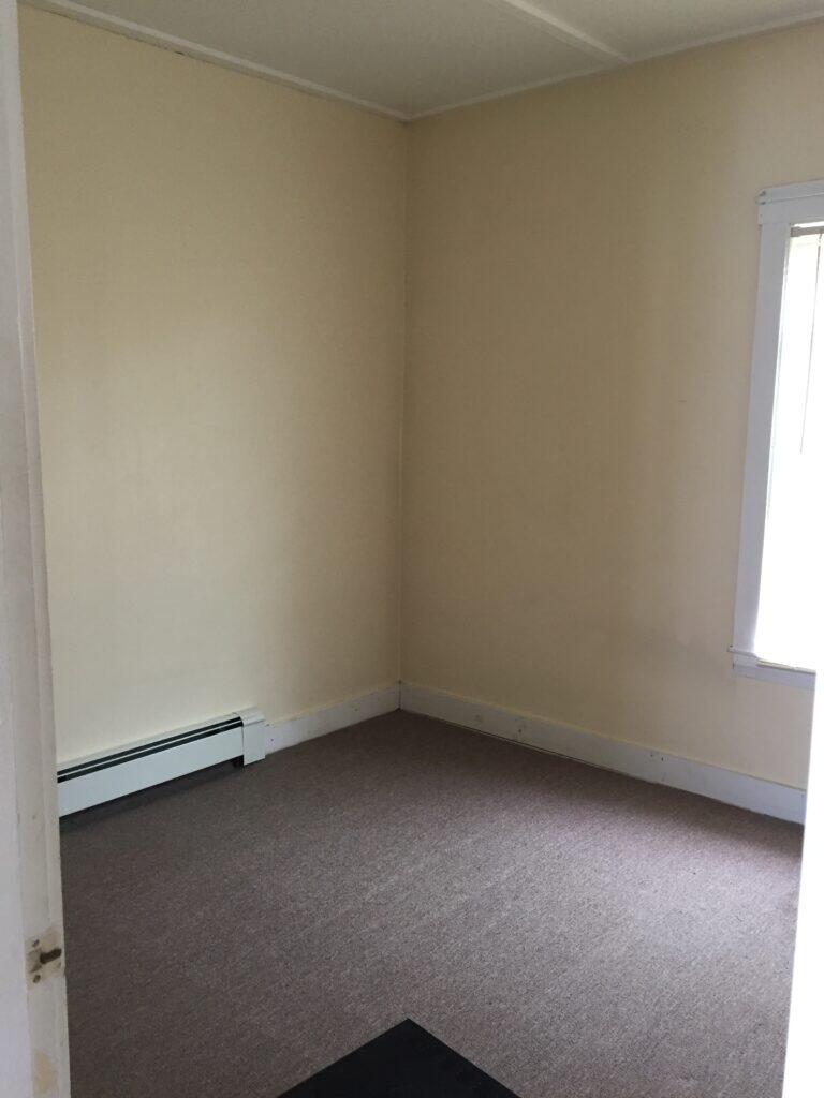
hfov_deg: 48.2
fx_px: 920
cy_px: 549
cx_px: 412
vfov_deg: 61.7
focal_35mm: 29
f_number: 2.2
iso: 125
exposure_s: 1/30
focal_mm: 4.15
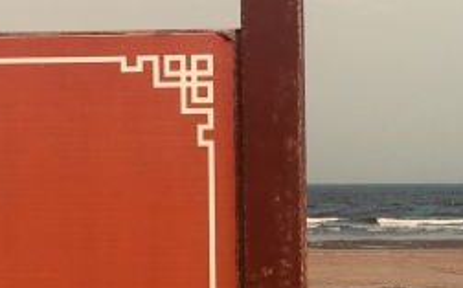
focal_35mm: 125
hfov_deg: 16.7
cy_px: 249
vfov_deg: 10.4
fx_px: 1576
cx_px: 323
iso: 25
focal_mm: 4.15
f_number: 2.2
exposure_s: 1/668
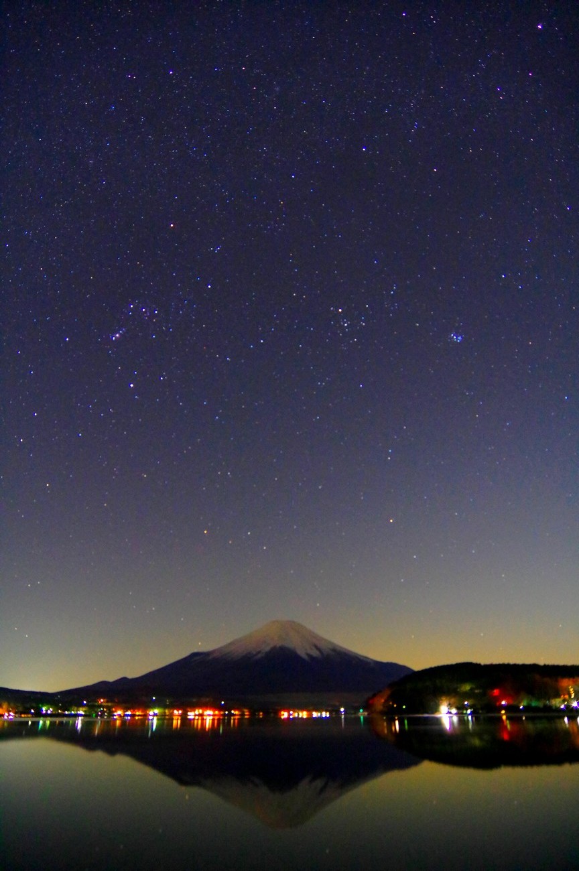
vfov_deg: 90.1
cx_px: 290
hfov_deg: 67.3
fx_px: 435
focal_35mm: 18
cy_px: 436
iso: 6400
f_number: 4
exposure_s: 10
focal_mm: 12
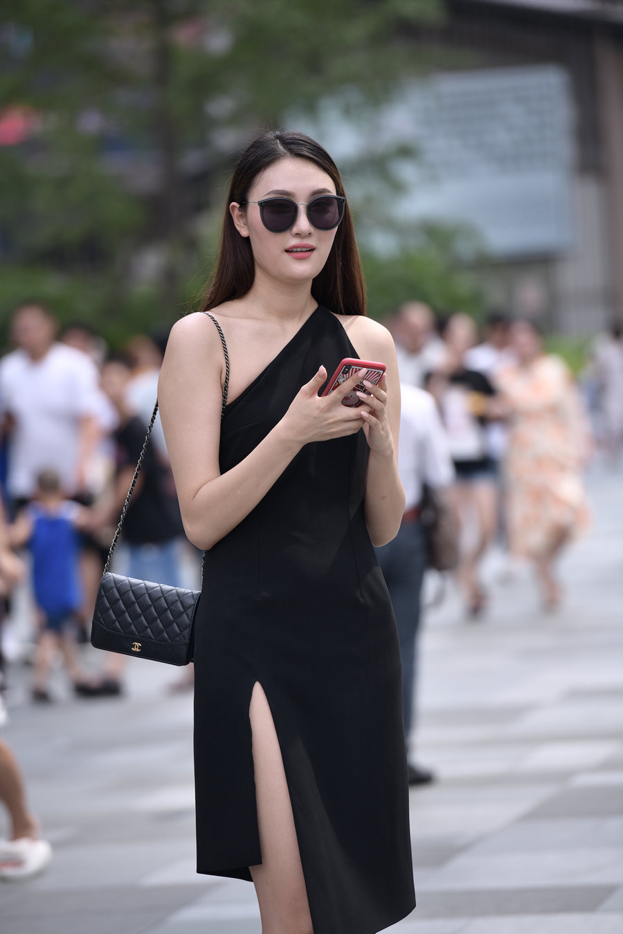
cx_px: 312
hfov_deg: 6.9
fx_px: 5191
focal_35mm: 200
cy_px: 467
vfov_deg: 10.3
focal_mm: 200
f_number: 4
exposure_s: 1/800
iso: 180
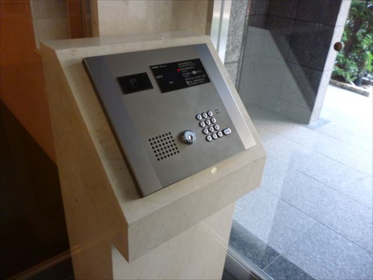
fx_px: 302
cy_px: 140
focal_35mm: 28
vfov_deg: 49.7
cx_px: 186
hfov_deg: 63.4
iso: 400
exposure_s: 1/30
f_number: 3.1
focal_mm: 5
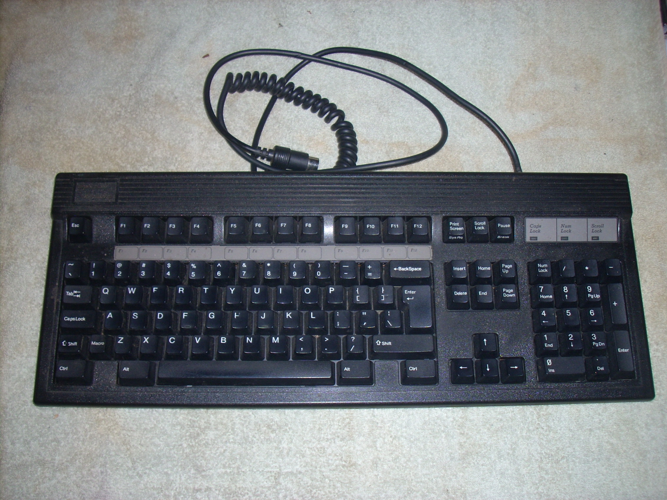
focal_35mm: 37
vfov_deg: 38.7
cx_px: 334
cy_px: 250
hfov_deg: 50.1
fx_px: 713
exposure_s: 1/60
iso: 64
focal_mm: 6.2
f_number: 2.8
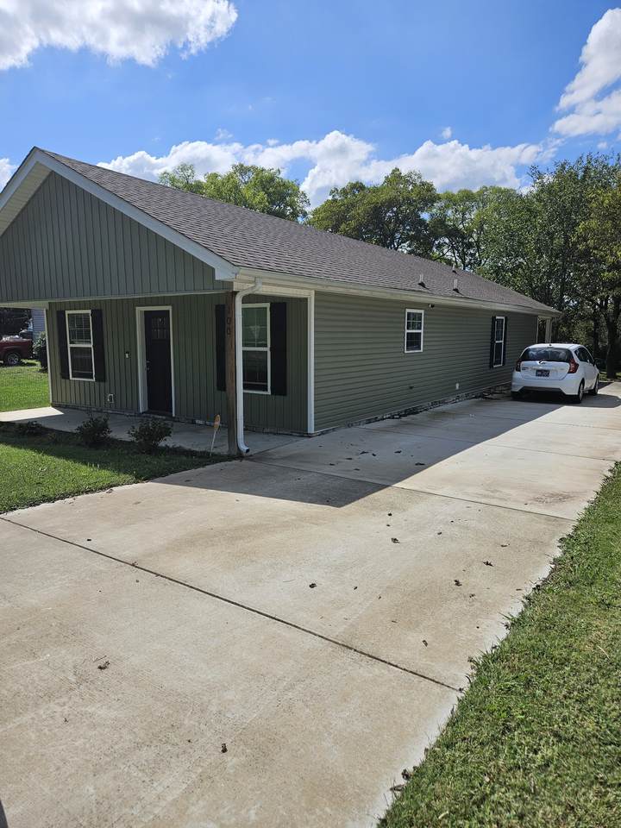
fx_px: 550
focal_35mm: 23
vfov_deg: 73.9
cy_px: 414
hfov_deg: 58.9
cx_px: 310
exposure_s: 1/2945
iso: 25
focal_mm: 5.4
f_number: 1.8
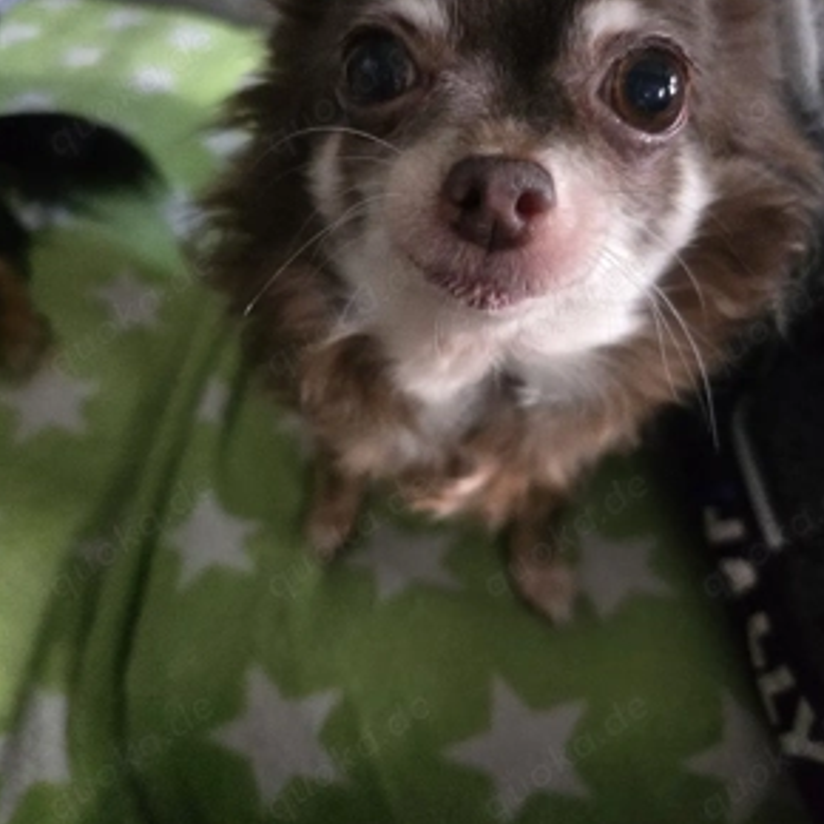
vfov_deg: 57.0
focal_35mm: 28
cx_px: 409
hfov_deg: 57.3
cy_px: 344
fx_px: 754
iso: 1600
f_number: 1.7
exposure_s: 1/25.1
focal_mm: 6.3
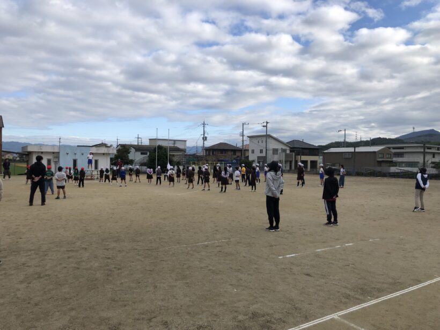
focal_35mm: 28
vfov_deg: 49.7
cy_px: 165
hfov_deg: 63.4
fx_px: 356
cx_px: 220
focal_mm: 3.99
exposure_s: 1/1779
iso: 20
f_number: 1.8
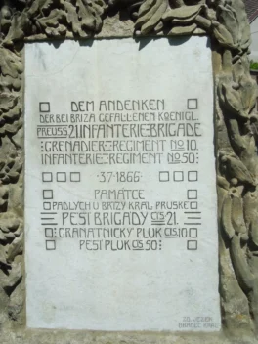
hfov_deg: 36.8
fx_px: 388
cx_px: 129
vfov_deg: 47.9
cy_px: 172
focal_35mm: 39
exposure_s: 1/1600
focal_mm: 7
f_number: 7.6
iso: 400
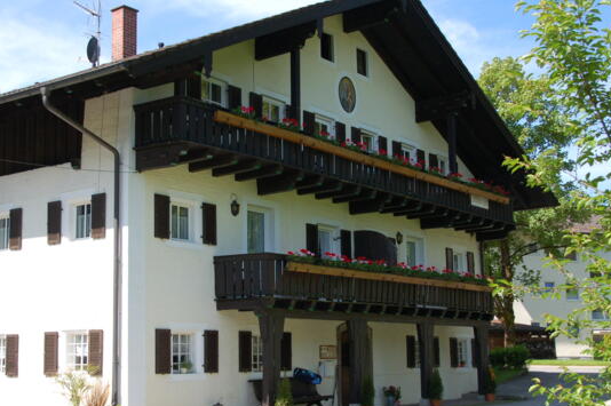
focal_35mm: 58
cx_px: 287
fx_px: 977
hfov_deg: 34.7
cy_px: 242
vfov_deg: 23.5
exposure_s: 1/500
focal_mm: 31
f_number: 5.6
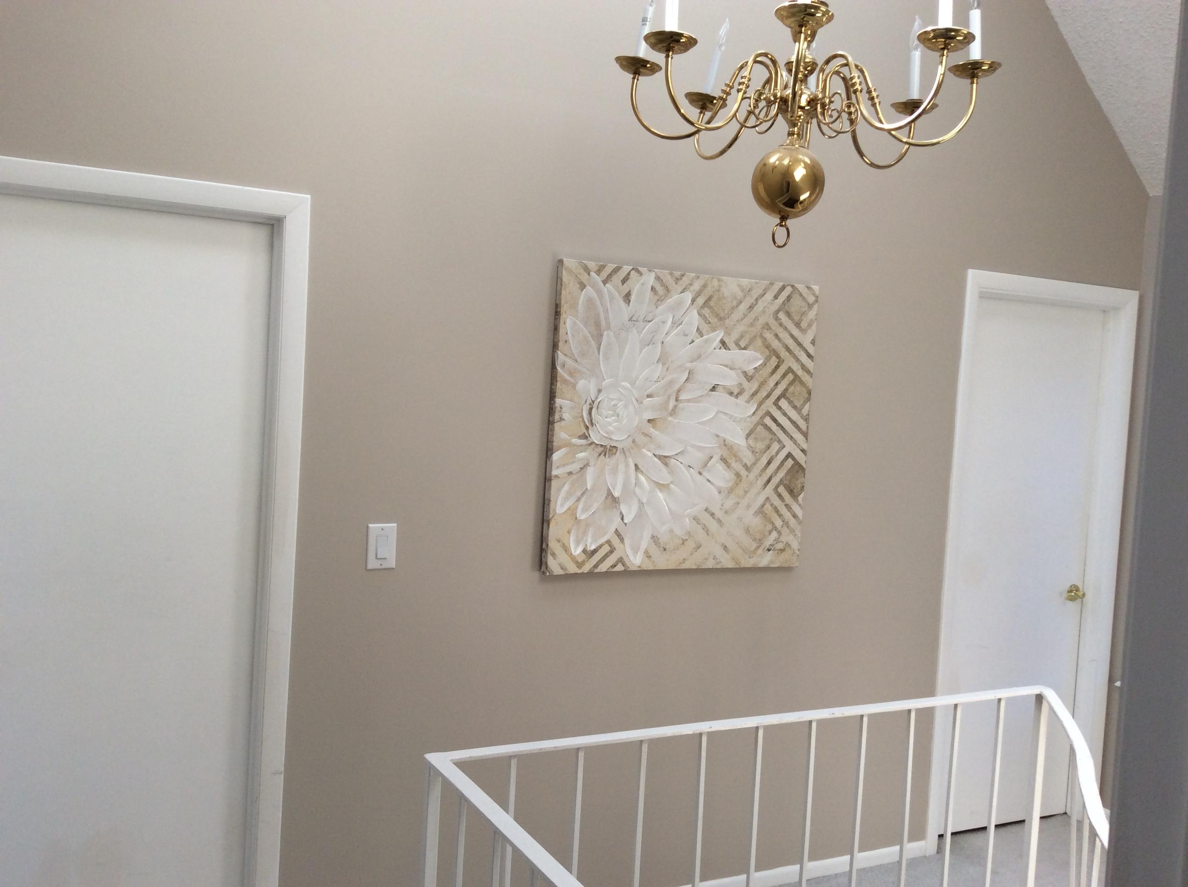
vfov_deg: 44.1
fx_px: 1097
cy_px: 444
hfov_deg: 56.9
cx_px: 594
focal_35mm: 32
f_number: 2.4
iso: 32
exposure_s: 1/120
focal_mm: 3.3
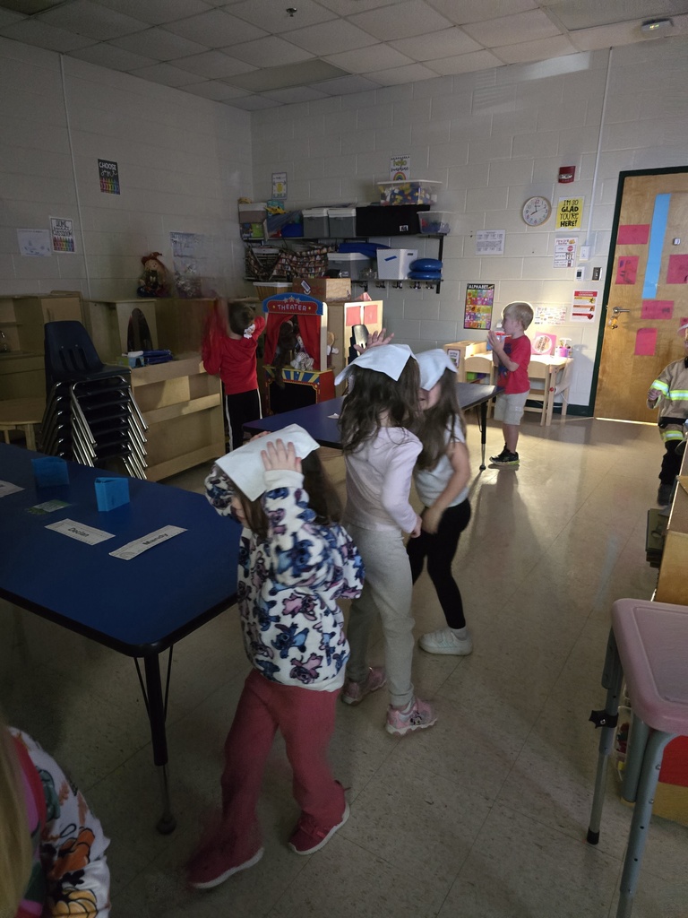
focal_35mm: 23
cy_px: 459
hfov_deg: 58.9
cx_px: 344
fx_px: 610
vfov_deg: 73.9
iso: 1250
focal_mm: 6.3
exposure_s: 1/40
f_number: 1.7
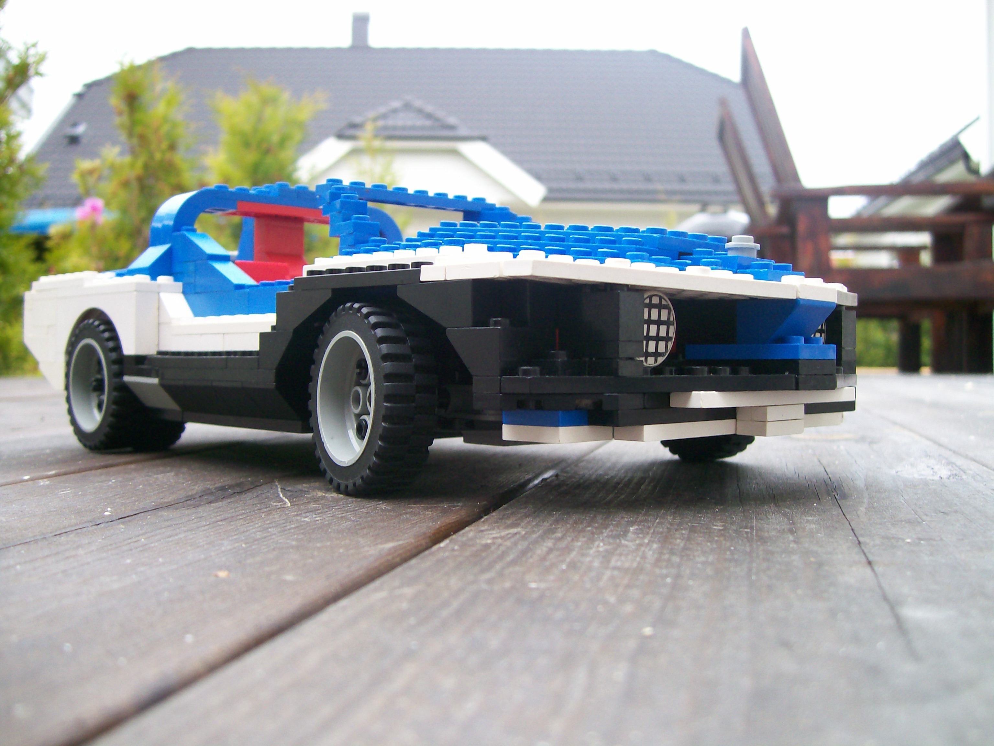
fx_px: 1005
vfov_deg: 40.7
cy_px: 373
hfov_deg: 52.6
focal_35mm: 35
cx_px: 497
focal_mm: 5.8
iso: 84
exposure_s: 1/32
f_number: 2.8
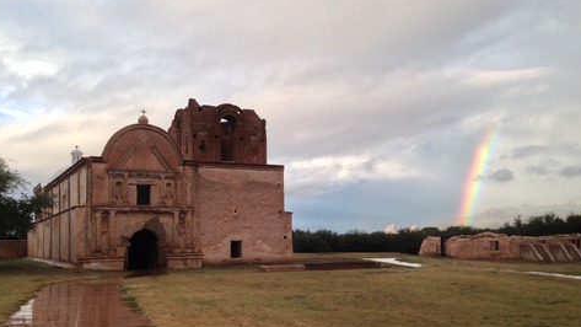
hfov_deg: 52.8
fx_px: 585
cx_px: 296
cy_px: 207
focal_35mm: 38
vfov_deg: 31.0
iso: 50
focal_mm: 4.12
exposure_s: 1/374
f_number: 2.4
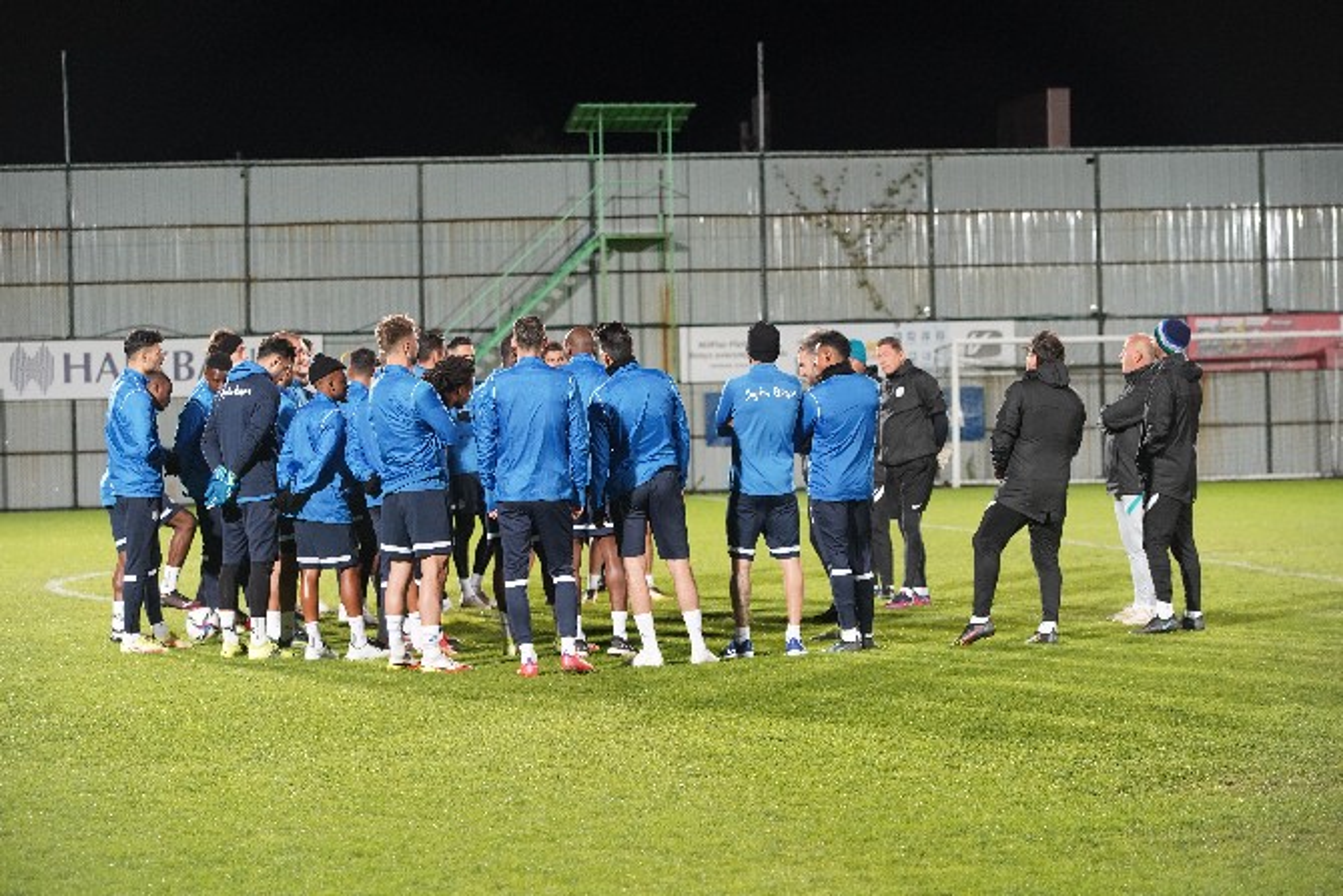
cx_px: 672
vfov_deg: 12.5
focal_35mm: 110
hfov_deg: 18.6
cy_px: 448
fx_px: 4104
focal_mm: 110
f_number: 4
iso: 4000
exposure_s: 1/125
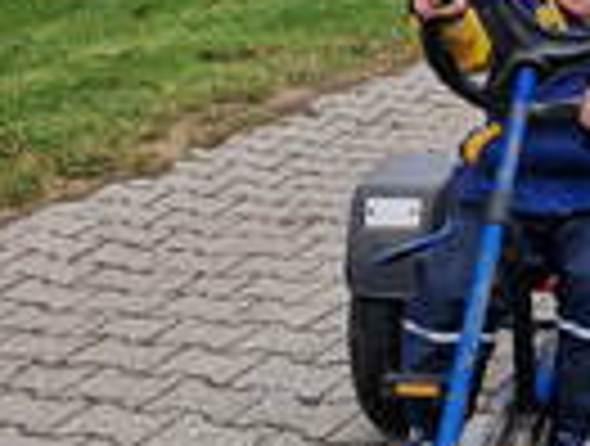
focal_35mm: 70
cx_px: 500
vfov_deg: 21.1
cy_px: 180
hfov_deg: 27.0
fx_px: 1196
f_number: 1.8
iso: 50
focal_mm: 5.4
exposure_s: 1/784
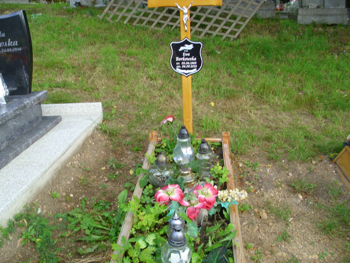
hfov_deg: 50.1
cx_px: 175
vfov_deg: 38.7
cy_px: 134
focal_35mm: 37
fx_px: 374
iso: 50
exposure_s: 1/94
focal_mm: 6.2
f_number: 3
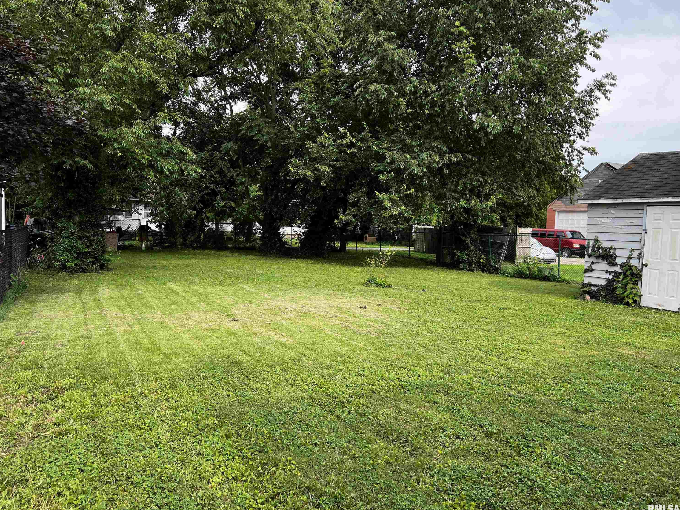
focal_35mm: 27
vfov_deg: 51.4
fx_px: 530
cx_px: 330
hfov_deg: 65.3
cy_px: 252
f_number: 1.5
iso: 50
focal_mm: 5.7
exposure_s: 1/718
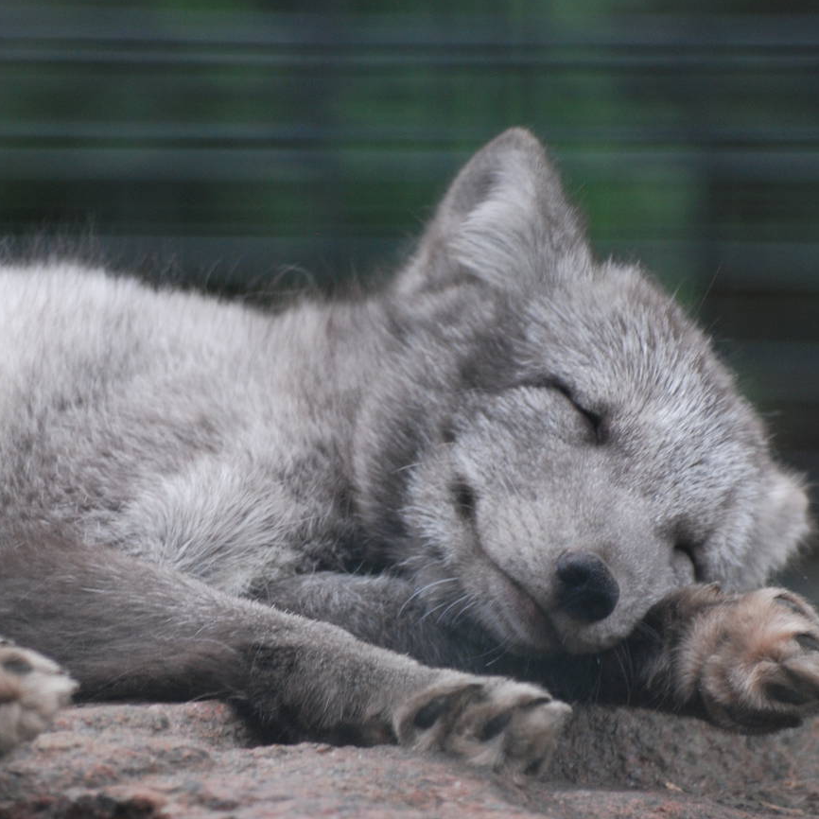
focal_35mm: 519
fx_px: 13892
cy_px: 479
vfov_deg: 3.4
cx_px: 369
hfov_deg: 3.4
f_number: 5.3
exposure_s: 1/60
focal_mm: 220
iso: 400
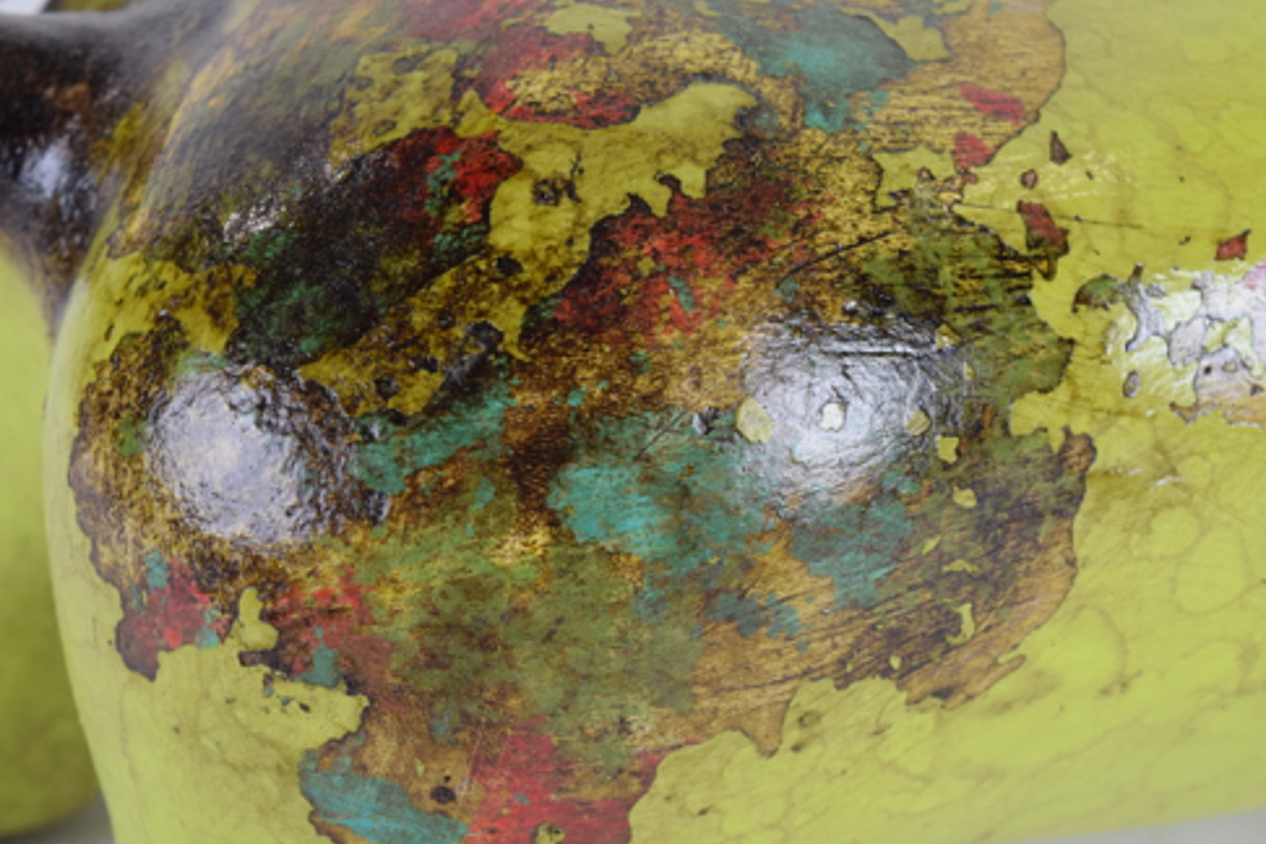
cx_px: 490
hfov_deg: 18.8
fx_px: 3821
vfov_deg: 12.6
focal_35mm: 109
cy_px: 457
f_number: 10
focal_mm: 55
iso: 800
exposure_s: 1/125
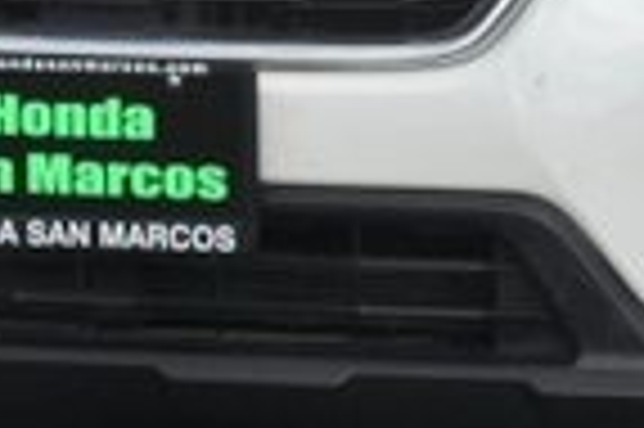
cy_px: -228
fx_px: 6254
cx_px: 396
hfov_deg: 5.9
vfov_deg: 3.9
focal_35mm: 350
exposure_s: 1/320
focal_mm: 52
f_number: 9
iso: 200
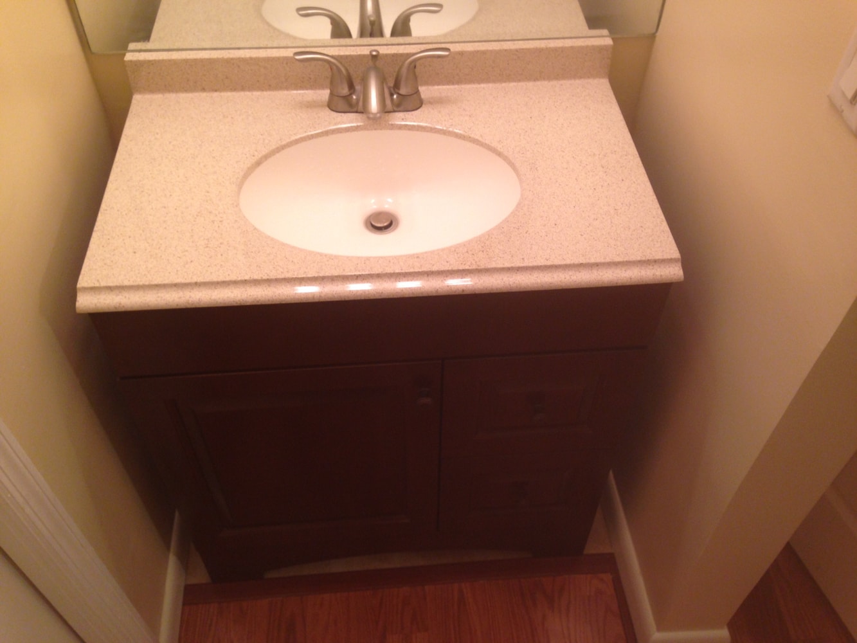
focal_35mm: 33
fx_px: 817
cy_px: 322
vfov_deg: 43.0
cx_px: 428
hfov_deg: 55.3
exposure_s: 1/20
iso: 80
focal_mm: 4.12
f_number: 2.4
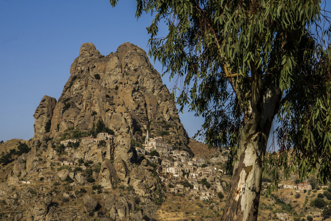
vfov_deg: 19.5
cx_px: 166
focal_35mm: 70
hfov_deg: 28.8
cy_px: 110
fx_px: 644
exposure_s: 1/60
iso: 100
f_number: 22
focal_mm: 70
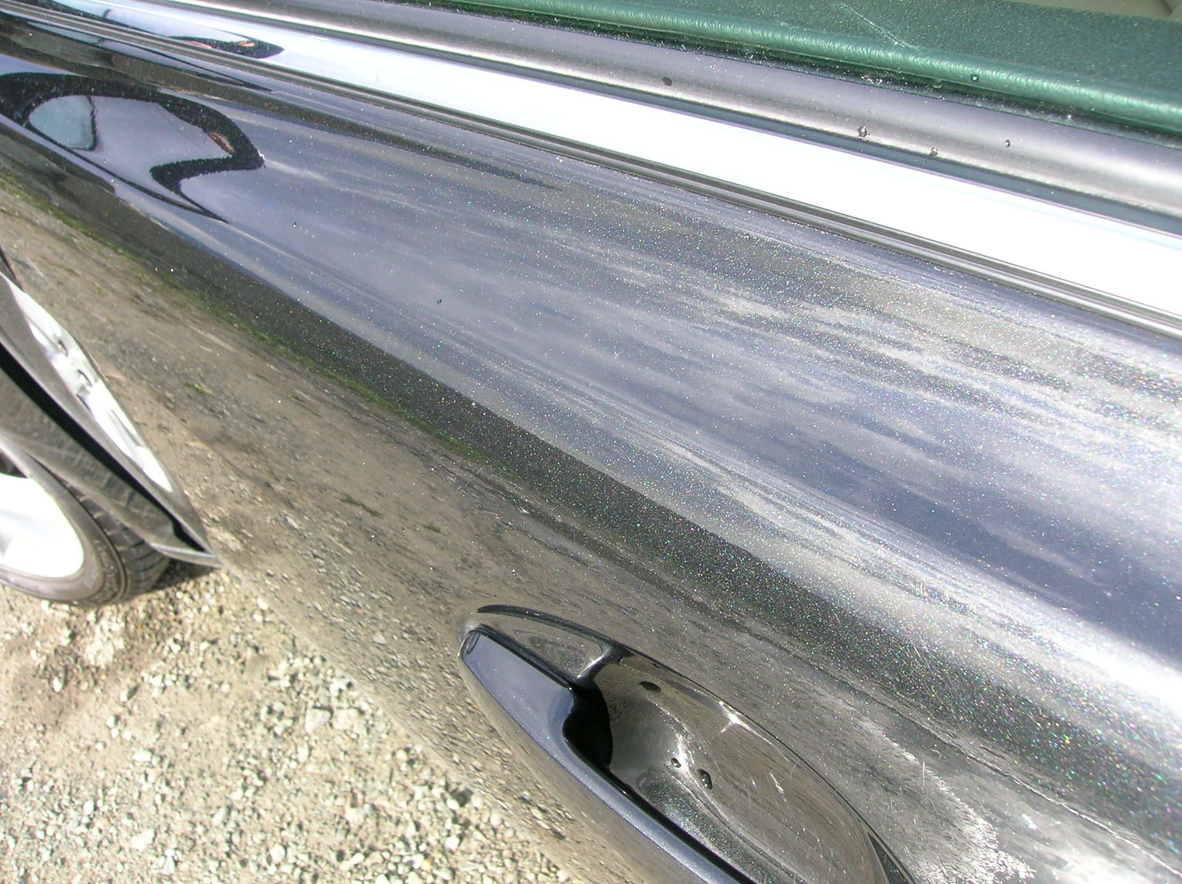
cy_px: 442
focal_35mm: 34
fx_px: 1160
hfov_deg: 54.0
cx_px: 591
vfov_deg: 41.7
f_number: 4.9
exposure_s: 1/72.6
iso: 50
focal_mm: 5.7
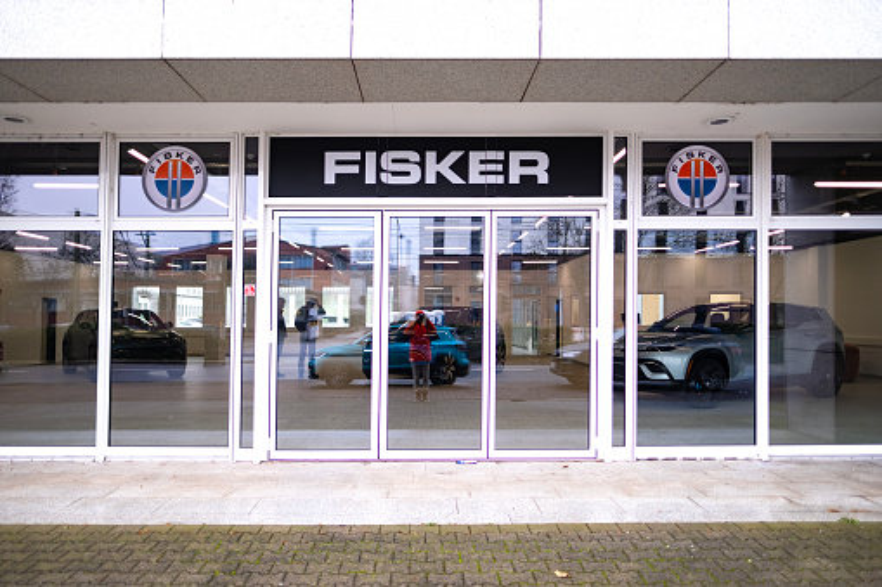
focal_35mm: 24
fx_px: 588
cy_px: 294
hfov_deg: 73.8
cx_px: 441
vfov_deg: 53.1
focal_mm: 16
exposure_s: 1/250
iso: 160
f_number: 1.4
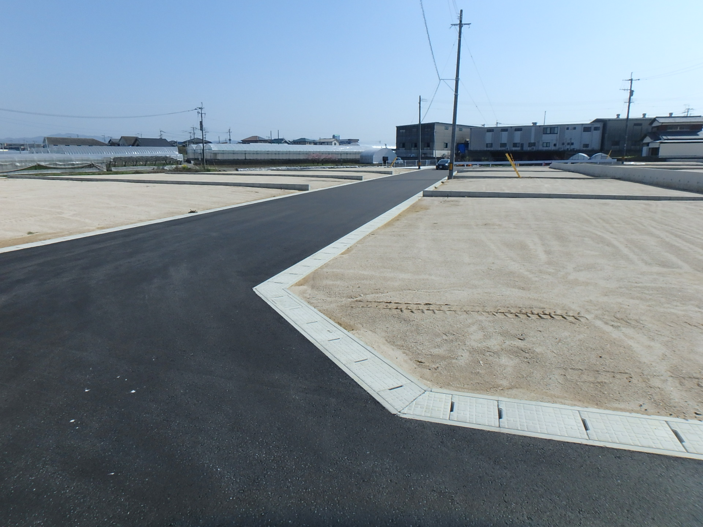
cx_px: 352
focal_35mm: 21
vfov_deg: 63.4
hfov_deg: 79.0
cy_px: 264
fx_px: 426
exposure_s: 1/800
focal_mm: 3.7
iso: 125
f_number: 6
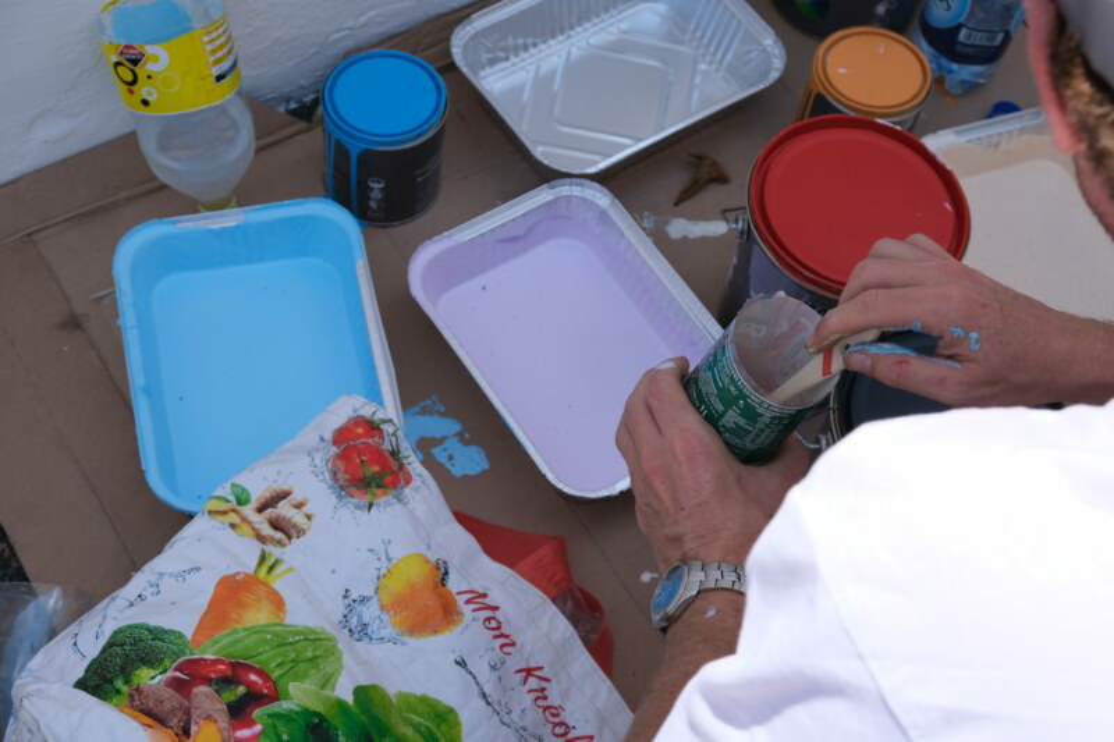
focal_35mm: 51
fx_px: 1578
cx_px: 557
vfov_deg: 26.5
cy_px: 371
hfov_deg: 38.9
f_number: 5.6
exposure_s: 1/680
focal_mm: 34.3
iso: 320
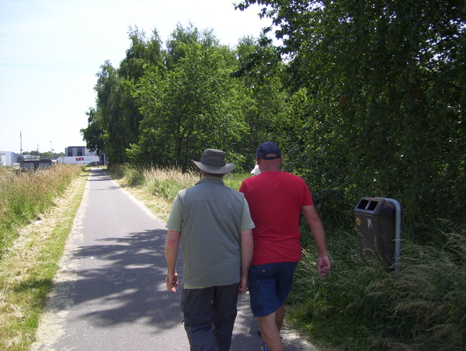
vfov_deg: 39.8
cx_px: 233
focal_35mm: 36
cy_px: 176
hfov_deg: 51.3
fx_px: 485
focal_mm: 6
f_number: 2.7
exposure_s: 1/640
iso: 80
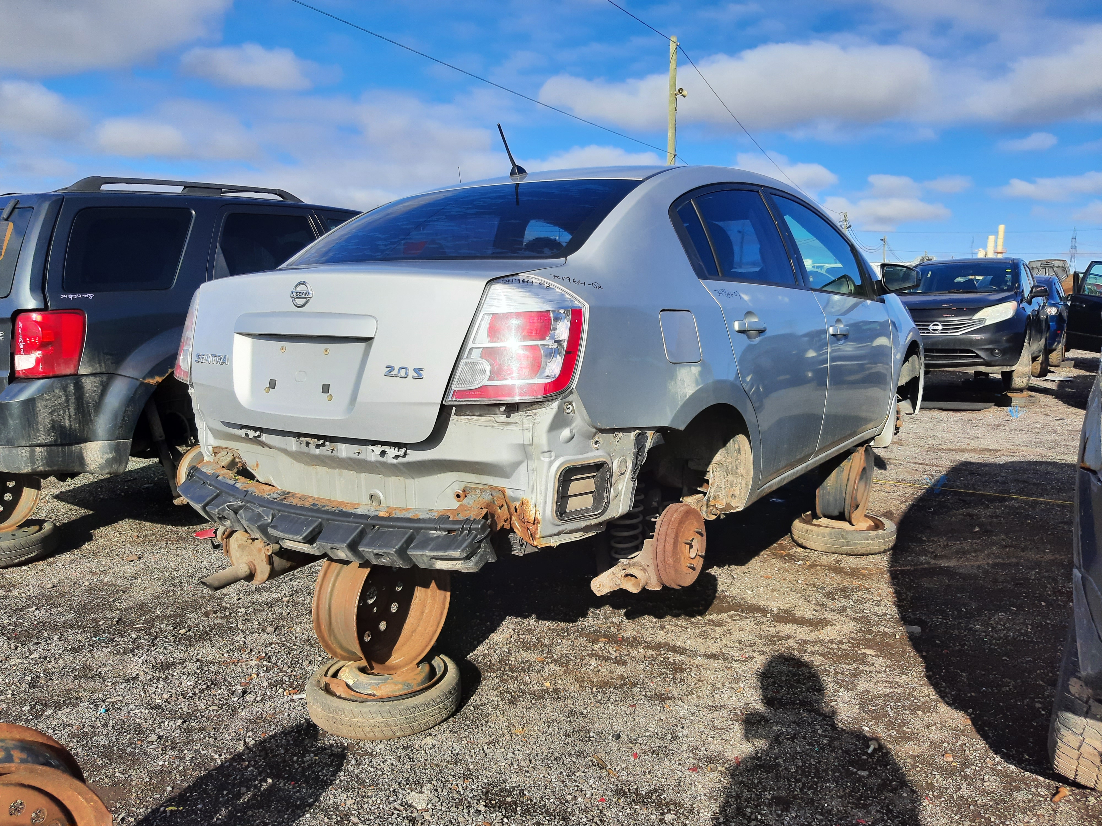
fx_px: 828
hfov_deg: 67.3
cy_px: 413
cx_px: 551
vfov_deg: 53.1
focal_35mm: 26
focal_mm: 3.92
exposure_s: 1/1736
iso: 40
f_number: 1.7
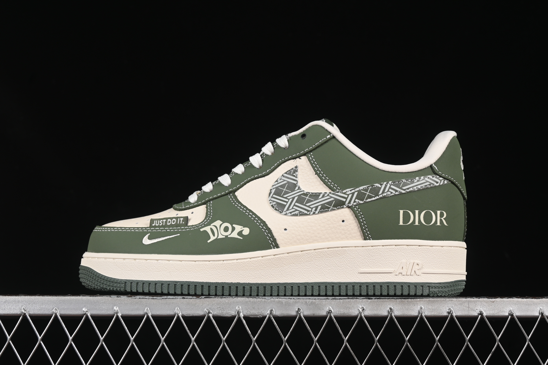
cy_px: 182
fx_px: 1142
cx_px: 274
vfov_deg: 18.2
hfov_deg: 27.0
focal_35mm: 75
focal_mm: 50
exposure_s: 1/80
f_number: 8
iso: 160
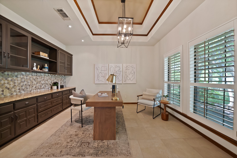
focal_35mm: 12
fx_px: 79
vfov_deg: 90.1
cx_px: 118
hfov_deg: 112.6
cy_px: 79
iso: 640
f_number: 9
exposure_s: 1/2
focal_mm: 12
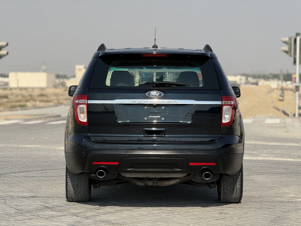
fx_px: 1043
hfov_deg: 16.4
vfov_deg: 12.3
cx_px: 150
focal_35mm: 120
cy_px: 113
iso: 50
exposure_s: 1/1577
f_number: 2.8
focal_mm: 15.66
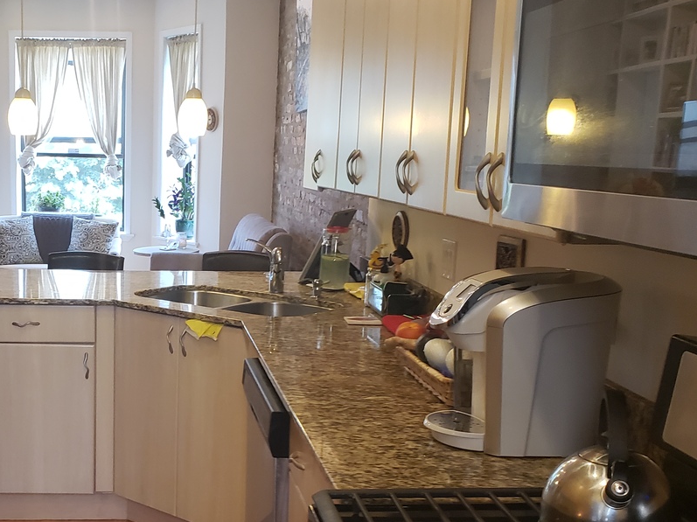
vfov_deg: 30.6
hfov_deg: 38.7
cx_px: 124
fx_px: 946
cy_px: 352
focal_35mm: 47
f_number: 2.4
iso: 250
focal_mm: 4.3
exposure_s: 1/60
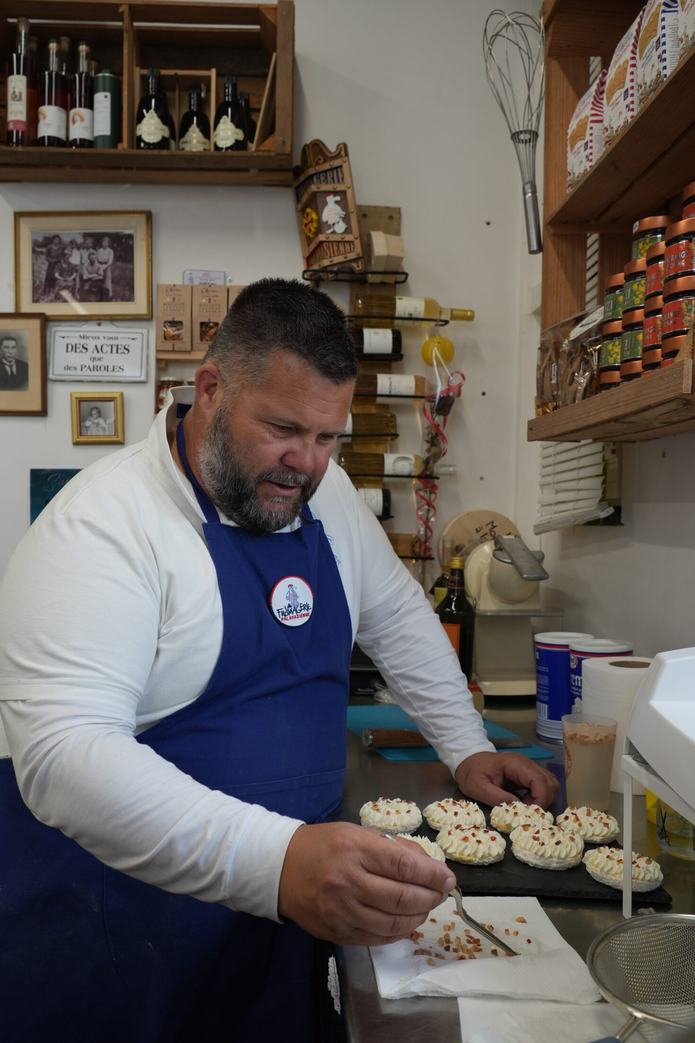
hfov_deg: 46.3
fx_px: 811
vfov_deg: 65.4
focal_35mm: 28
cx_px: 302
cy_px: 545
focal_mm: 24
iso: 500
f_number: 5.6
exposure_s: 1/100
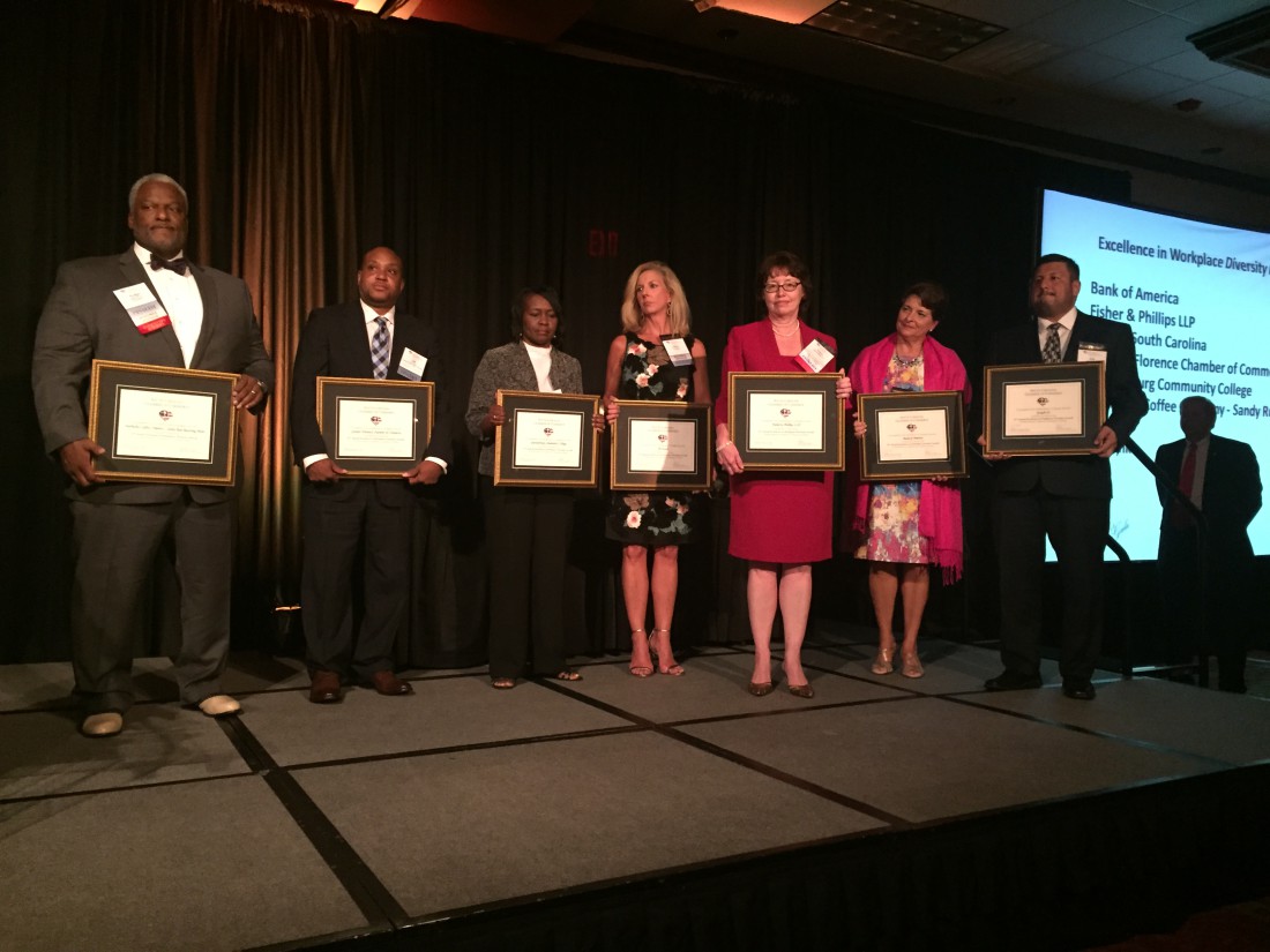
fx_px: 1064
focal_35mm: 29
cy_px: 476
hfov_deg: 61.7
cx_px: 635
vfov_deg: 48.2
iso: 250
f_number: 2.2
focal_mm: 4.15
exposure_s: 1/15
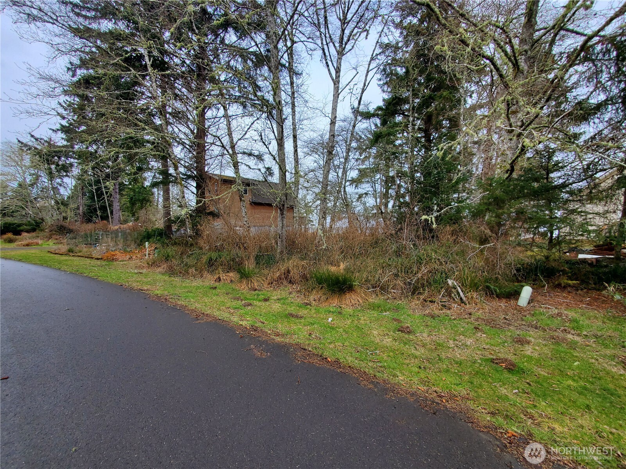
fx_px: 235
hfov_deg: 106.2
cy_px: 234
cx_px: 313
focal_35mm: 13
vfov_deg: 89.9
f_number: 2.2
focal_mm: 1.8
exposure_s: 1/397
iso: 50
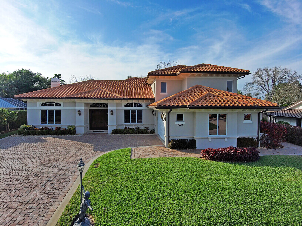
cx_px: 151
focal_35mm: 21
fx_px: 183
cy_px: 113
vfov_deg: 63.4
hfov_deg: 79.0
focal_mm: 3.7
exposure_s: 1/1842
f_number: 2.8
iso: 100
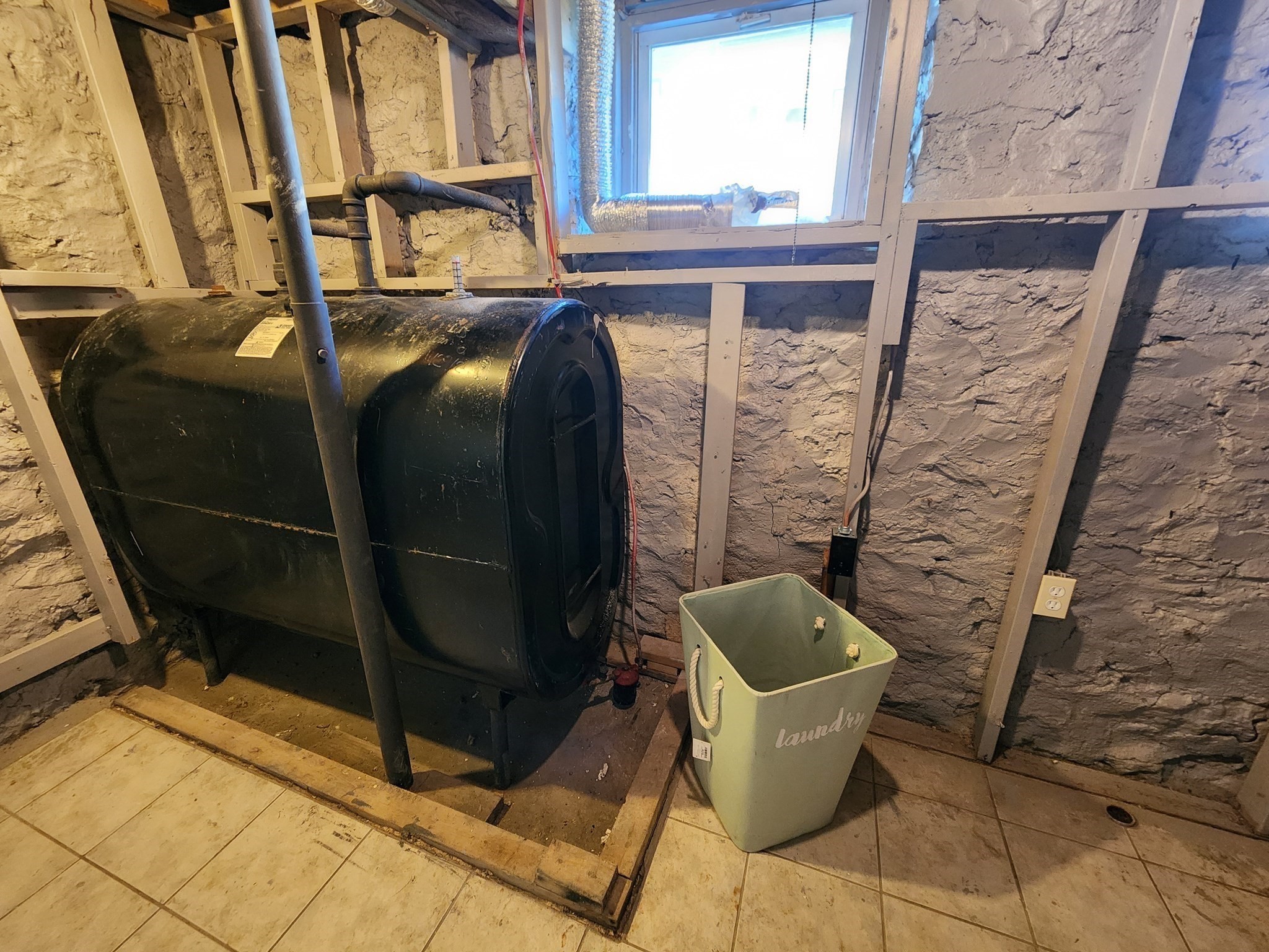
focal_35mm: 13
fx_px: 477
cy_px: 476
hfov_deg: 106.2
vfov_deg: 89.9
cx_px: 634
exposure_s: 1/30
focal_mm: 2.2
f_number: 2.2
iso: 500
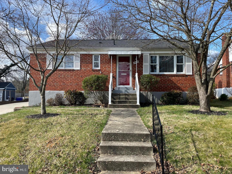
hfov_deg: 67.3
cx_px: 116
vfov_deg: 53.1
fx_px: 174
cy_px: 87
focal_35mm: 26
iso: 32
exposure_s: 1/1531
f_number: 1.6
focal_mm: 4.2
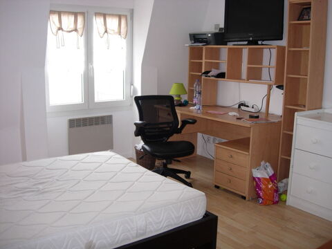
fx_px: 364
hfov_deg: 49.0
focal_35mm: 38
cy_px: 124
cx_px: 166
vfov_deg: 37.7
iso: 79
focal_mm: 7.8
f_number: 2.8
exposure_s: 1/52.2
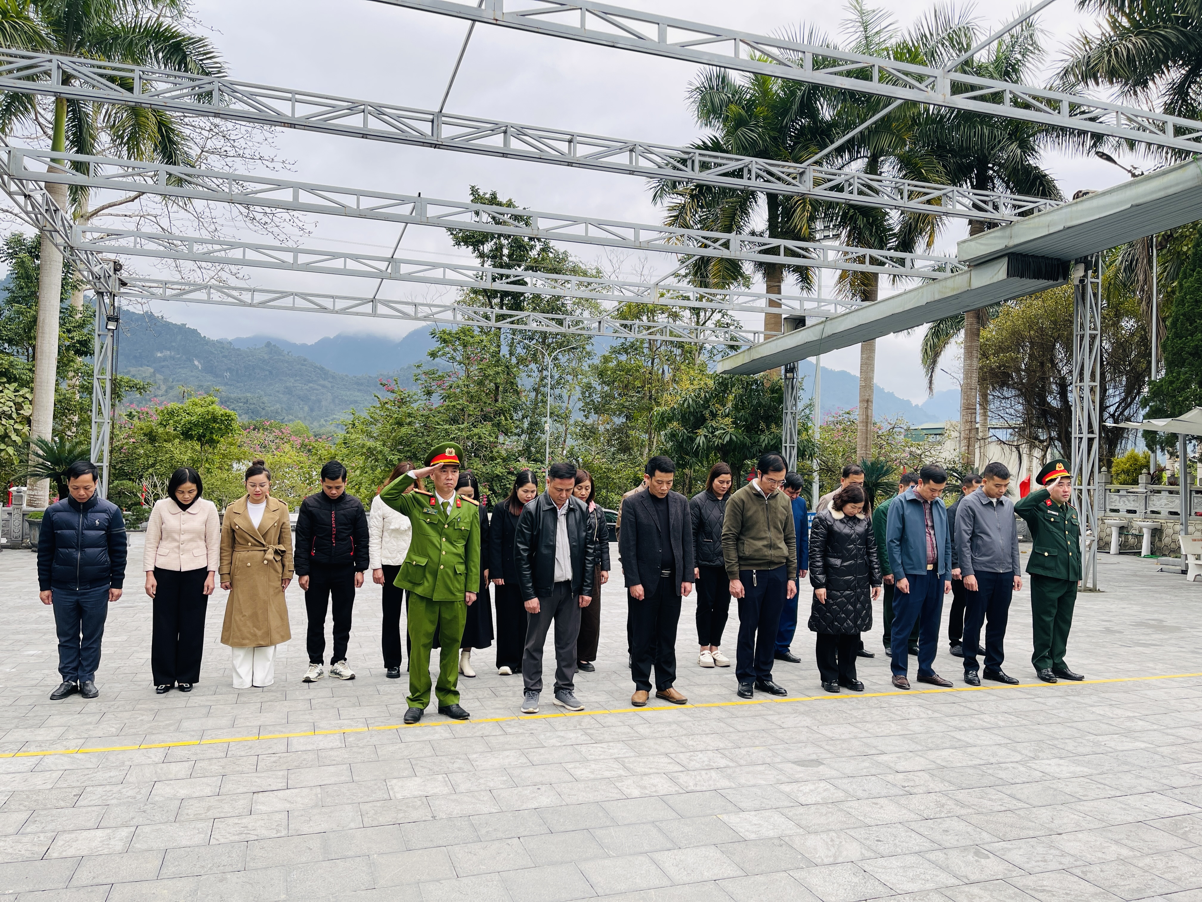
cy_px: 451
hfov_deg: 69.4
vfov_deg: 54.9
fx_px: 868
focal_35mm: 25
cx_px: 601
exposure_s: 1/121
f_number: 1.6
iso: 40
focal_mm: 5.1
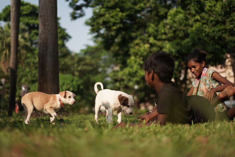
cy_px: 78
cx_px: 118
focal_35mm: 50
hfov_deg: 39.6
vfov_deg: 27.0
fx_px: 326
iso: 200
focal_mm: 50
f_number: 1.8
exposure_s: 1/5000
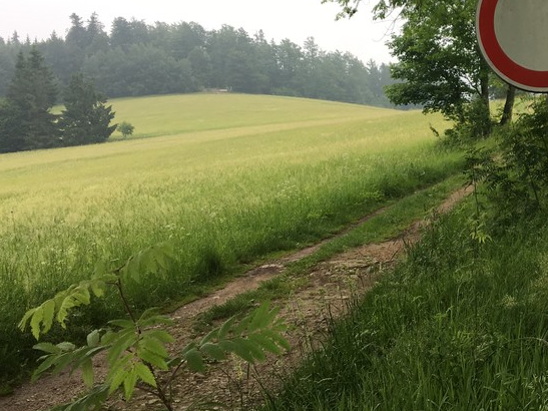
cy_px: 108
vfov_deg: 27.2
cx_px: 458
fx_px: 839
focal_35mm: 53
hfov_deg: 34.8
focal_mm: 4.15
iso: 25
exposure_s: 1/111
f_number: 2.2
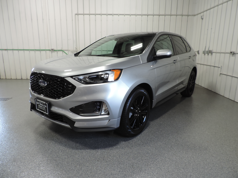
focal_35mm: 24
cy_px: 89
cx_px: 119
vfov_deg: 56.8
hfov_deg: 71.6
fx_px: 165
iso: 160
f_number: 3
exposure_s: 1/30
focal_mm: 4.3
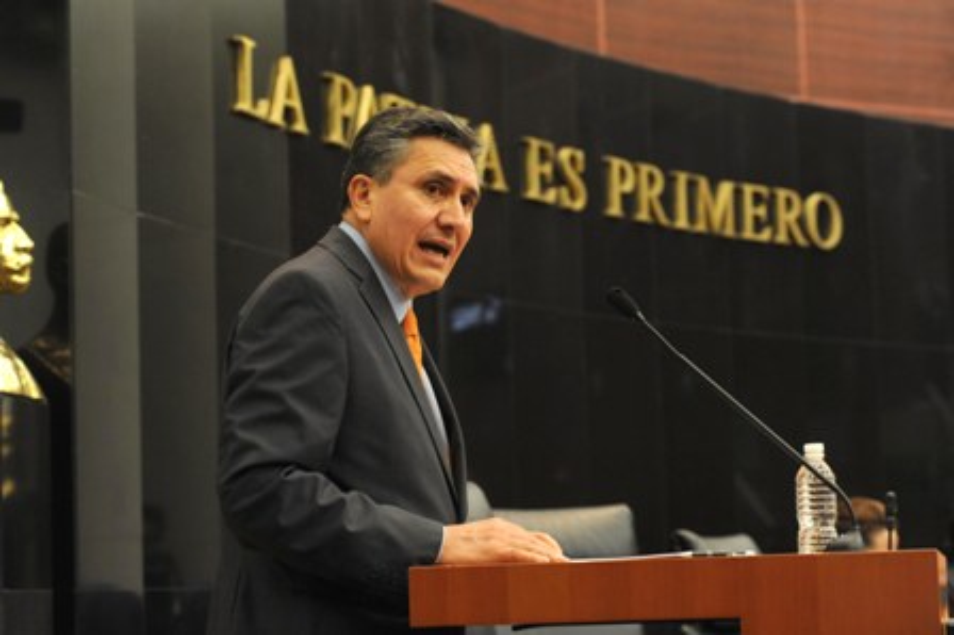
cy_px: 318
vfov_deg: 14.4
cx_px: 477
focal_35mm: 95
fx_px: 2516
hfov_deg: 21.5
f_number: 5
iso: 2000
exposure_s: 1/80
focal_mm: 95
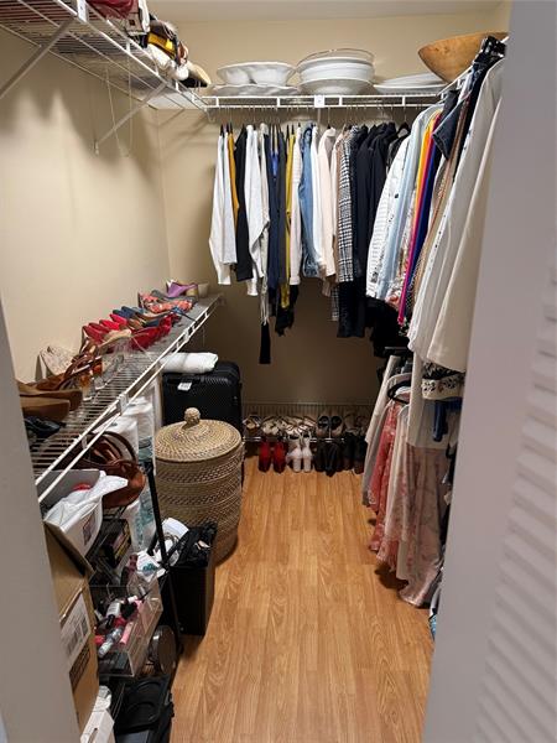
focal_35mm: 24
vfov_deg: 71.6
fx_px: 515
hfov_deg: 56.8
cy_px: 372
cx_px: 278
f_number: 1.78
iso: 320
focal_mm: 6.76
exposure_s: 1/60
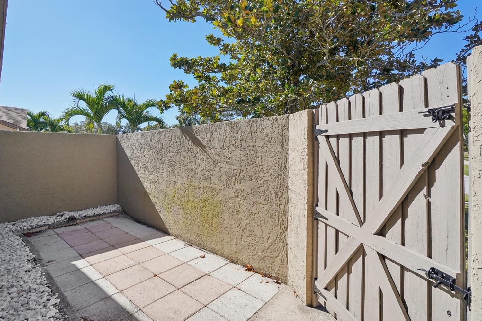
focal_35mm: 16
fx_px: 214
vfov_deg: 73.7
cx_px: 245
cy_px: 160
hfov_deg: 96.7
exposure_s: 1/250
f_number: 8
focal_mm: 10
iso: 100
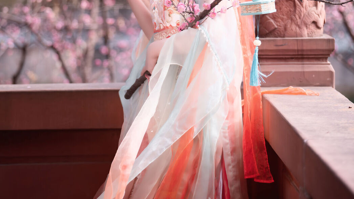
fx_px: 2299
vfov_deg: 4.9
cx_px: 178
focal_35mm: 245
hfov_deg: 8.8
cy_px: 5
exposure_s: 1/4000
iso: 800
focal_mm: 155
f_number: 2.8
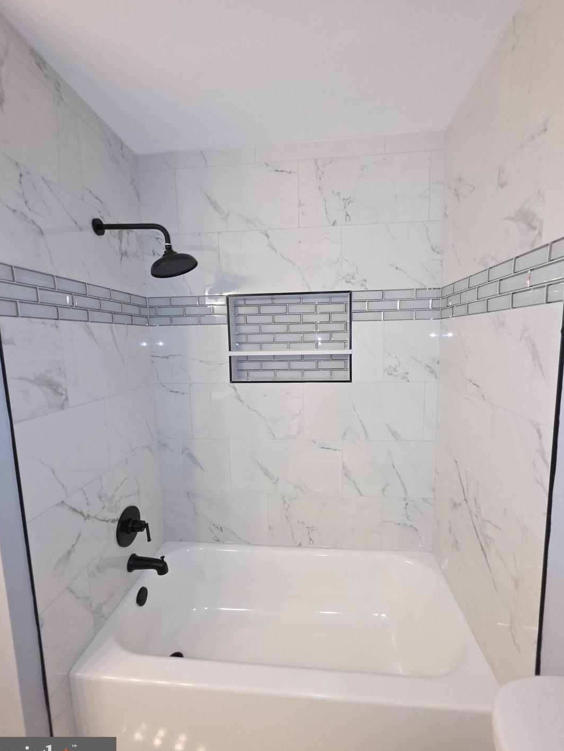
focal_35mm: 14
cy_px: 376
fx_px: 304
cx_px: 288
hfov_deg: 85.7
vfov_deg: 102.1
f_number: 1.9
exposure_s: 1/60
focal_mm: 2.2
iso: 200
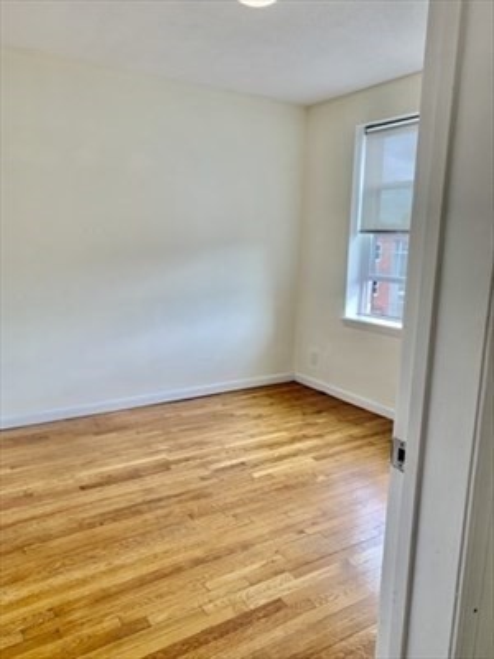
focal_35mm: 26
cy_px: 330
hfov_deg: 53.1
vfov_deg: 67.3
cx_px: 247
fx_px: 495
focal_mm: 4.25
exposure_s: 1/120
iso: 80
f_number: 1.8
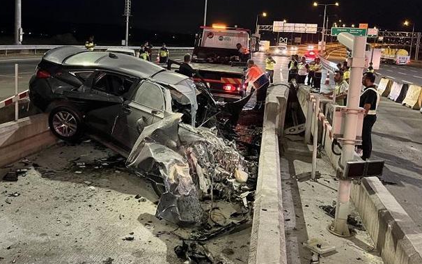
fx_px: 403
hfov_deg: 54.8
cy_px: 90
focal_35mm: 35
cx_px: 163
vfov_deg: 36.0
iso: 800
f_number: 1.6
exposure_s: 1/30
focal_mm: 5.1
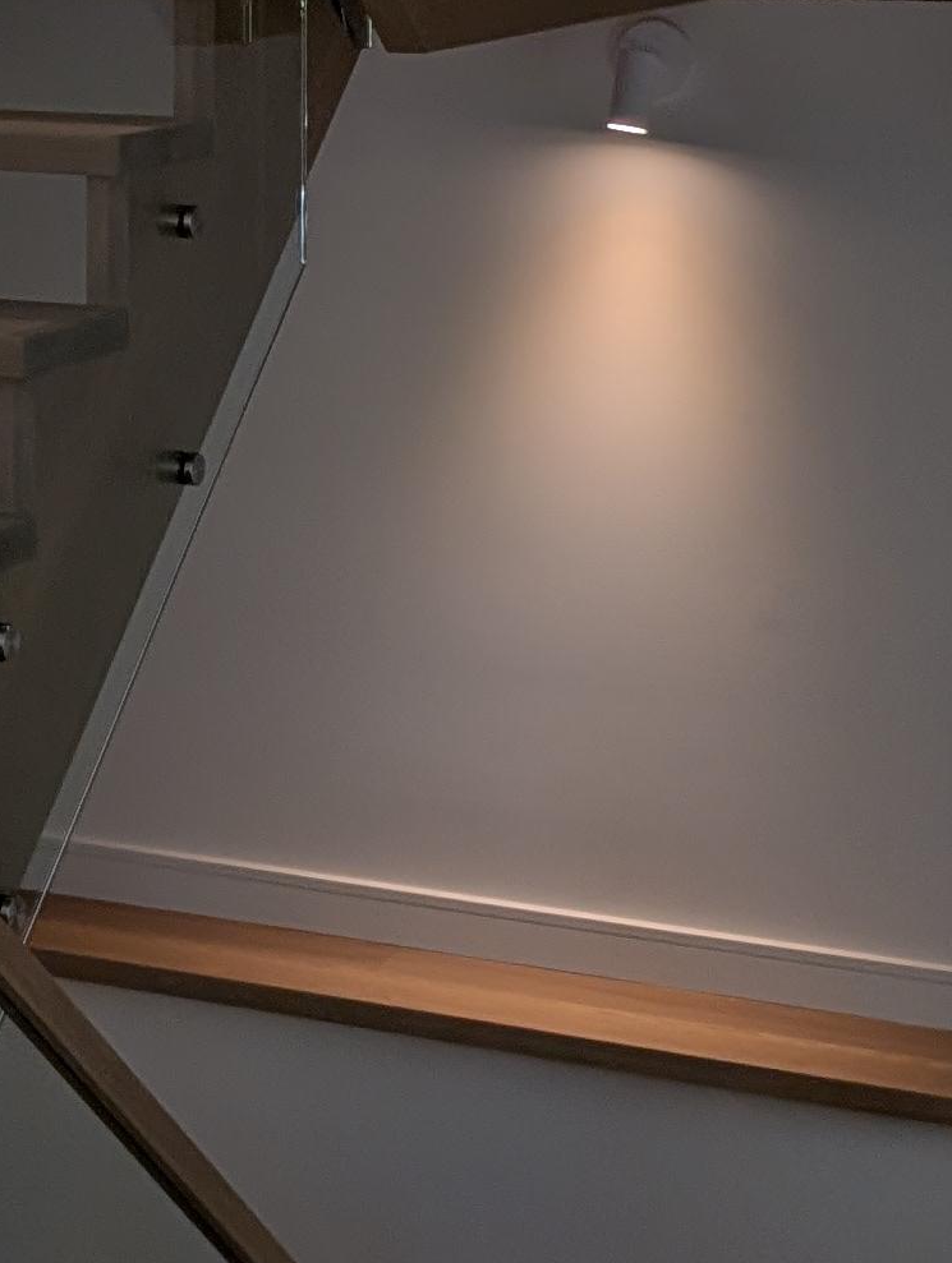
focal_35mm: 99
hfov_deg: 14.7
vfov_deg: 19.3
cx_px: -28
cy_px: 47
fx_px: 3620
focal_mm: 6.9
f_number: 1.68
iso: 34
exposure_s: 1/120
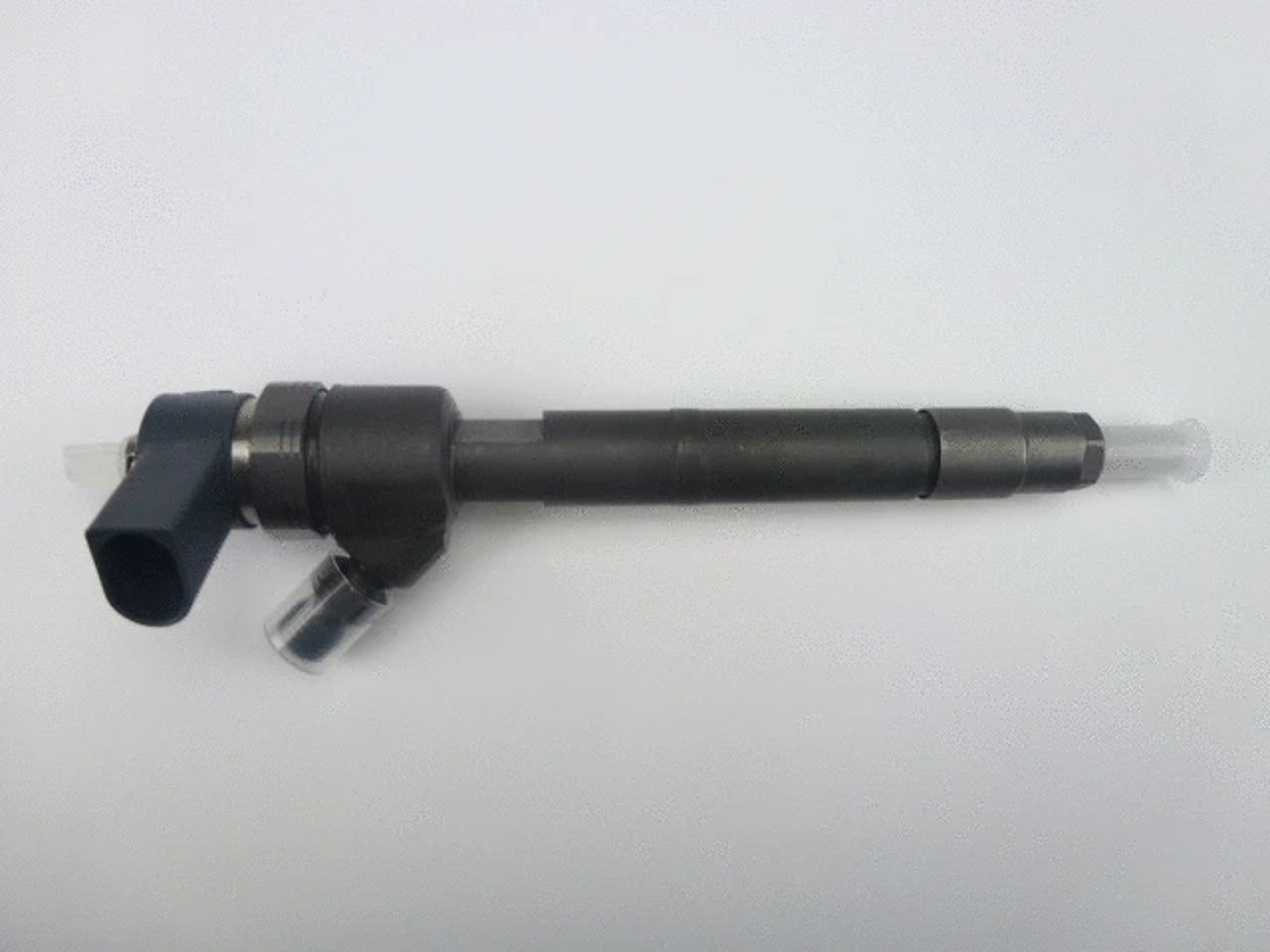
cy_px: 476
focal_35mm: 24
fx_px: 881
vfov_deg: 56.8
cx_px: 635
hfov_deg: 71.6
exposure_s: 1/60
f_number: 3.3
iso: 100
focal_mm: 4.3
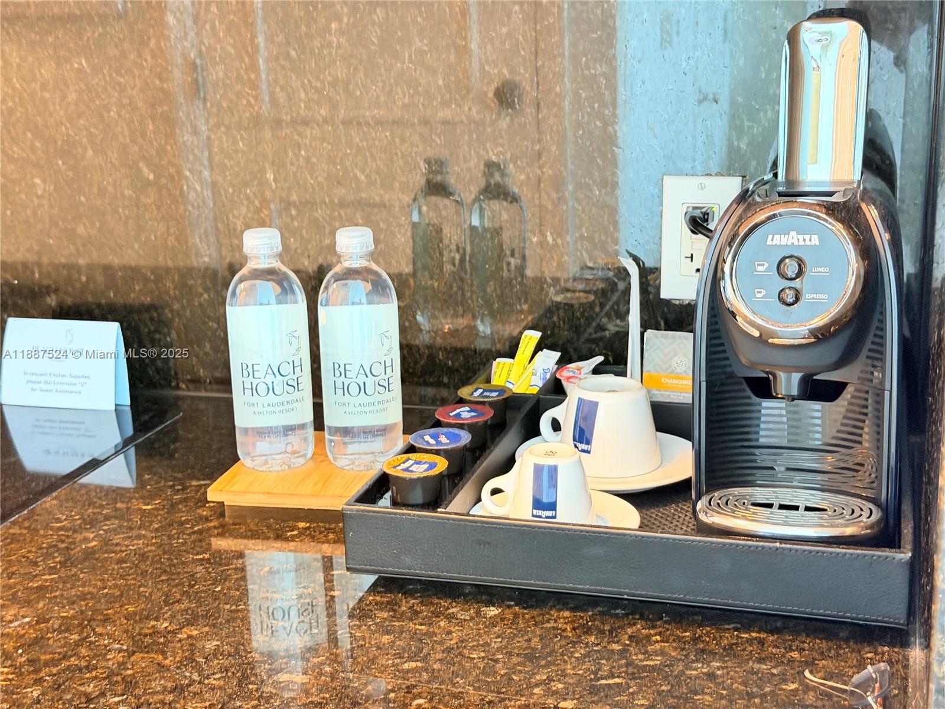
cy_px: 354
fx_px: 1310
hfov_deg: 39.7
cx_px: 472
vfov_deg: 30.3
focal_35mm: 48
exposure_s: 1/30
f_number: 1.78
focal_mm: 6.76
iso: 500
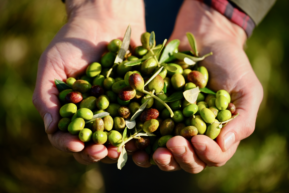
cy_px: 96
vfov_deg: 6.8
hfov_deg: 10.1
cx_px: 145
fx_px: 1630
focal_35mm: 203
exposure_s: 1/2500
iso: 400
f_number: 2.8
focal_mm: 134.4
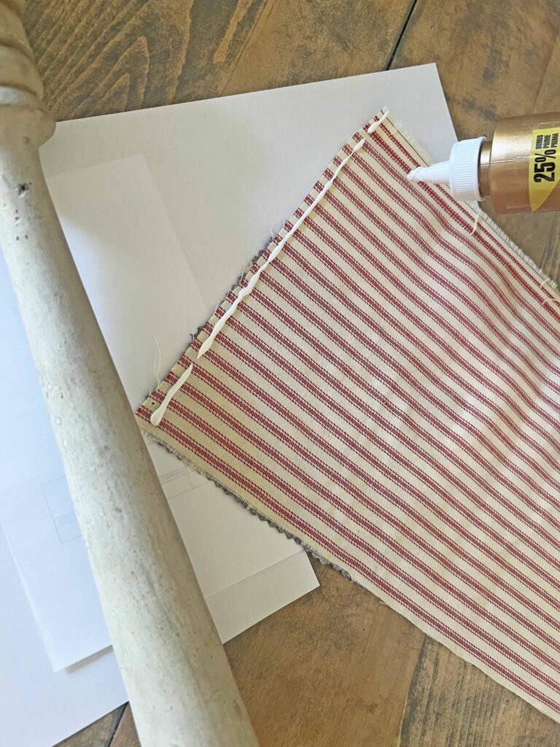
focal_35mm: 26
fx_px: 561
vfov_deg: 67.3
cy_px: 374
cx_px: 280
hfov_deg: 53.1
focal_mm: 5.7
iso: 200
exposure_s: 1/60
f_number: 1.5
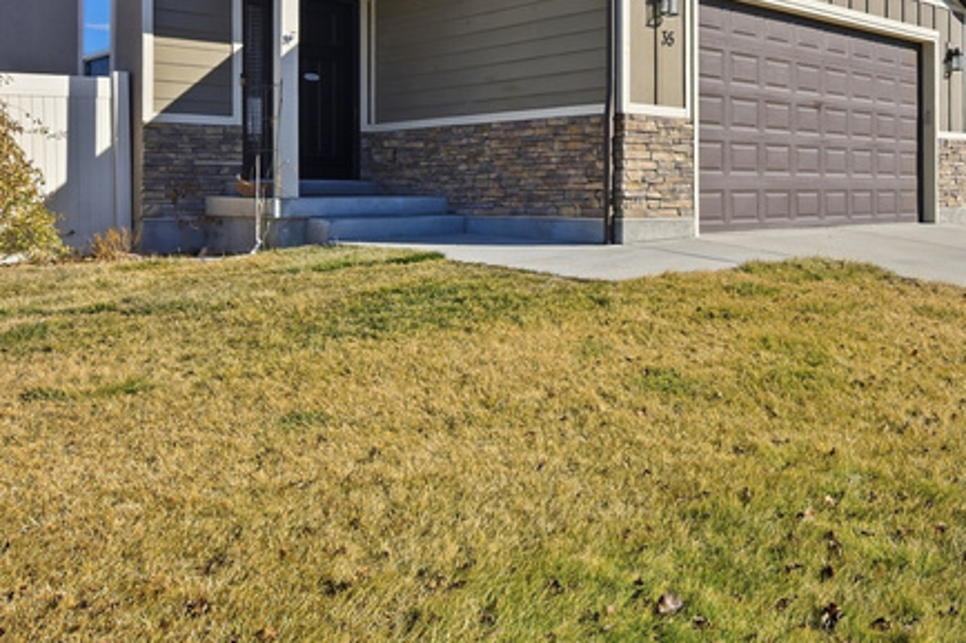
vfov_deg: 37.6
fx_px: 885
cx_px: 719
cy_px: 80
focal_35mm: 33
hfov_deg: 54.7
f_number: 9
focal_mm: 14
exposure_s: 1/1000
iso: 180
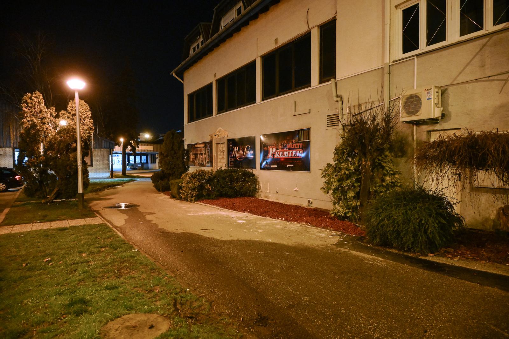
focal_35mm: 24
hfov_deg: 73.7
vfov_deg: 53.1
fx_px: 339
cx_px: 254
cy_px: 170
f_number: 4
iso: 4000
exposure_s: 1/25
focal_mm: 24
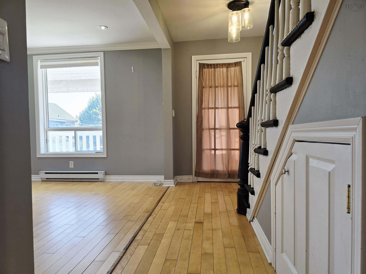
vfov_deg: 58.9
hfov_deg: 73.9
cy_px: 137
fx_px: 243
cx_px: 183
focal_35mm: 23
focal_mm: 6.3
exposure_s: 1/120
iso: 32
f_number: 1.7
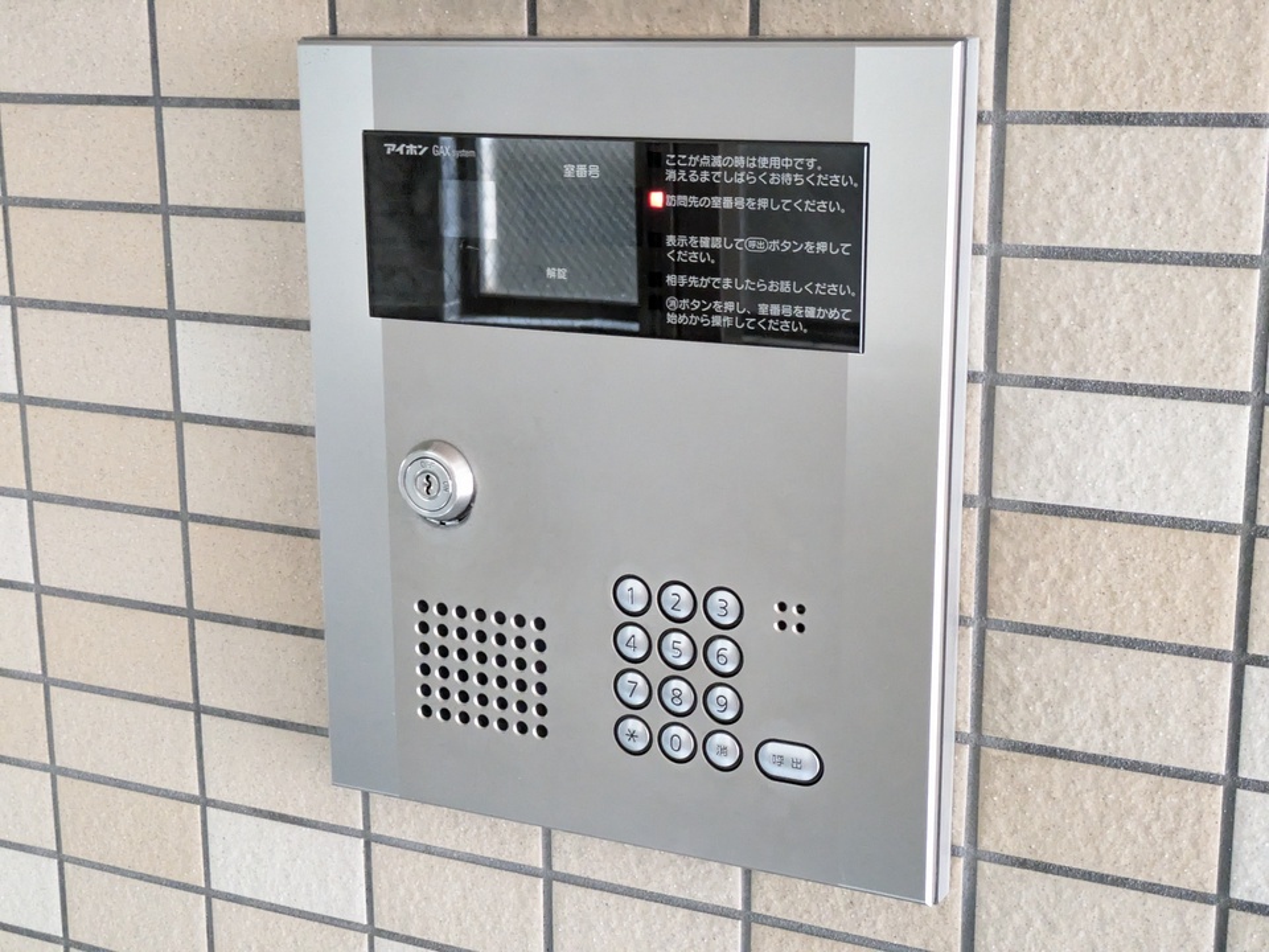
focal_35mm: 51
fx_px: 1870
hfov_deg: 37.5
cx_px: 634
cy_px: 476
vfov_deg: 28.6
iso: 2457
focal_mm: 5.43
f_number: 1.89
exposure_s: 1/15
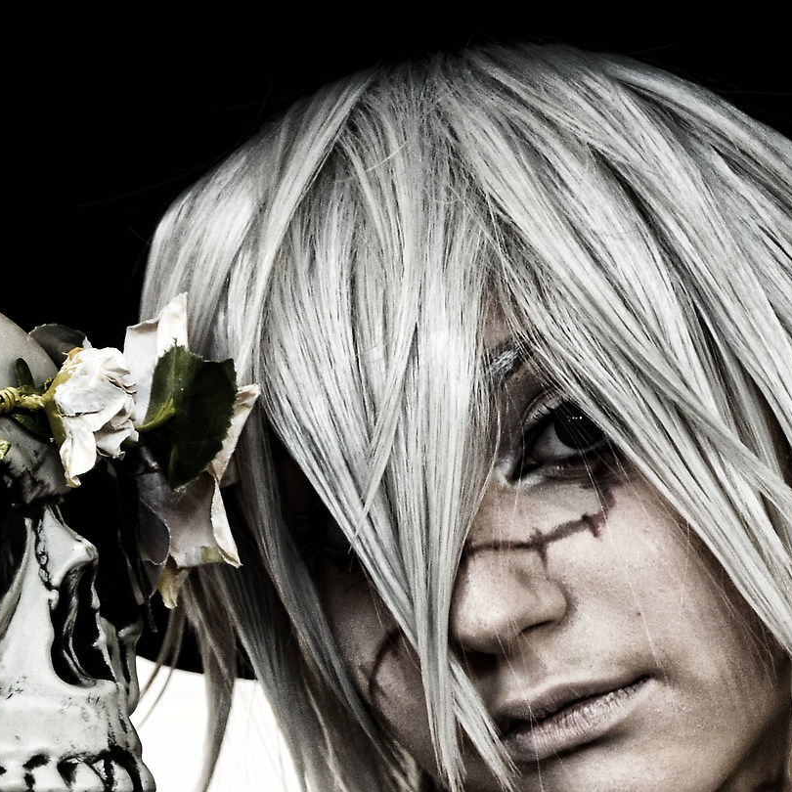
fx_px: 5074
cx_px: 361
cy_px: 699
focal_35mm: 196
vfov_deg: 8.9
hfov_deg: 8.9
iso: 800
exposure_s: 1/50
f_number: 5.6
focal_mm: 52
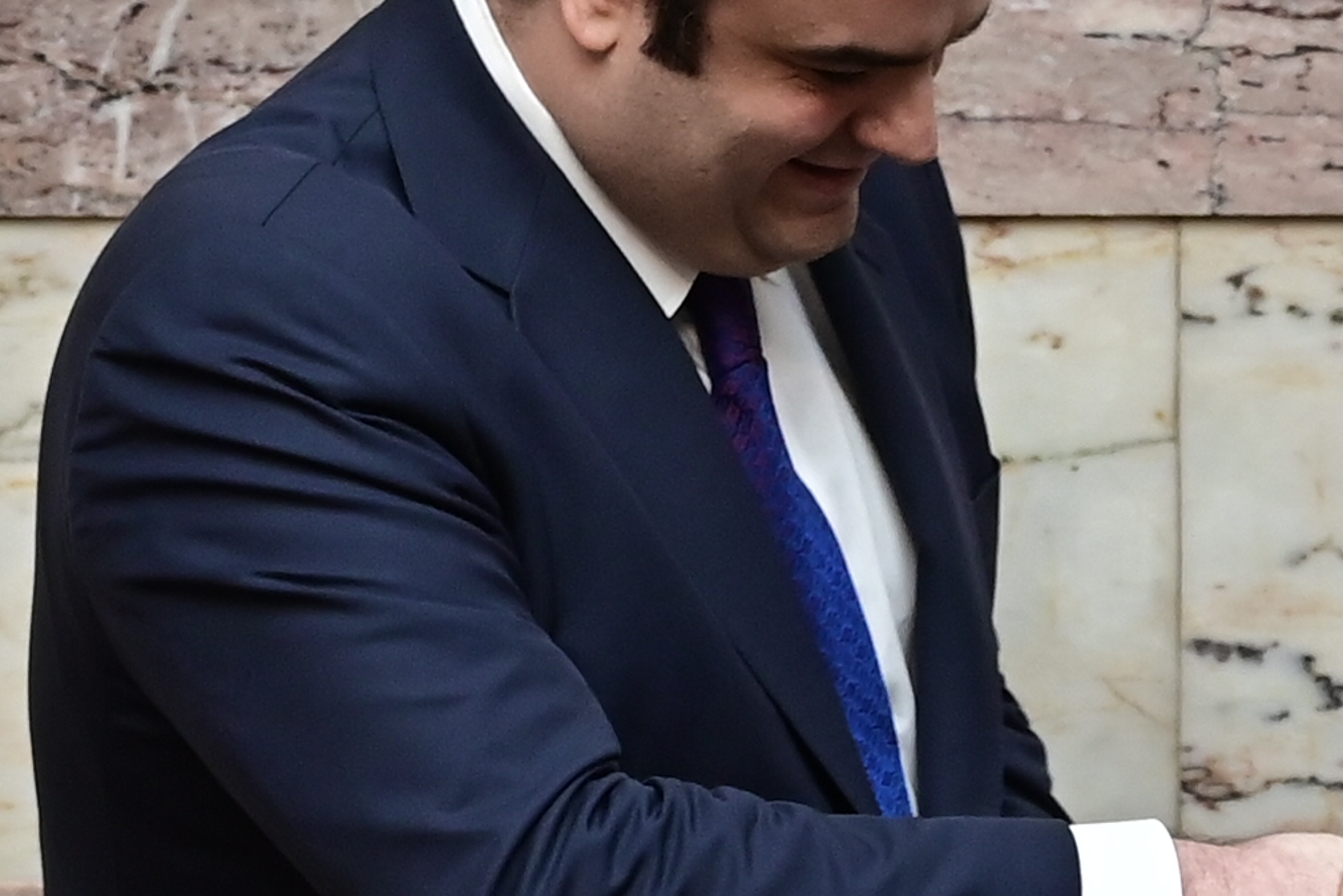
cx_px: 1235
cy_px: 453
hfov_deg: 3.0
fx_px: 25262
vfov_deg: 2.0
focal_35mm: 677
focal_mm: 190
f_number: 4
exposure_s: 1/250
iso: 800
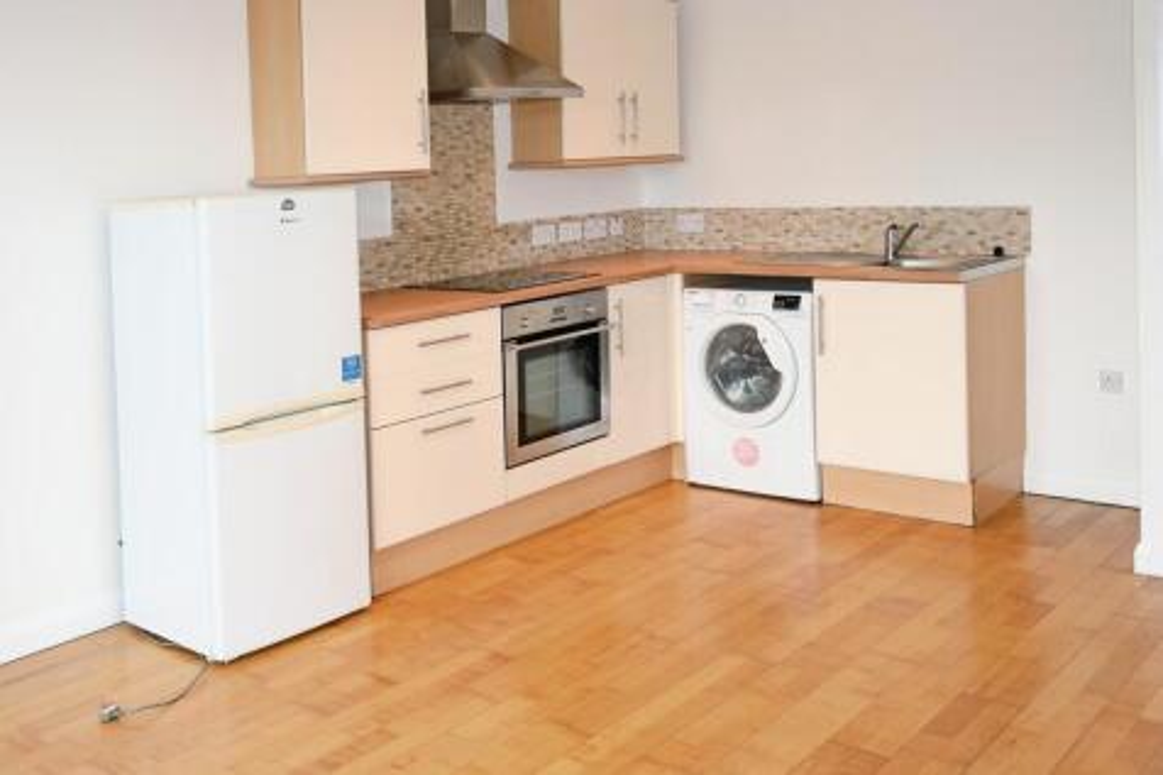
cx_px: 582
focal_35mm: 34
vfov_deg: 38.3
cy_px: 388
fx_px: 1114
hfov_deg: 55.1
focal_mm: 23
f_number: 4.2
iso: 360
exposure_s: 1/60
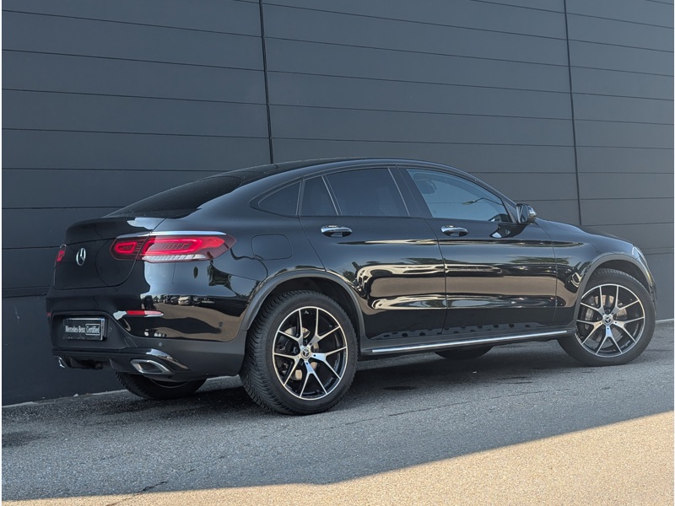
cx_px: 338
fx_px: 955
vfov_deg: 29.7
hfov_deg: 38.9
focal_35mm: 49
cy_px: 253
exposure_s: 1/287
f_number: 1.68
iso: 19
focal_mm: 6.9
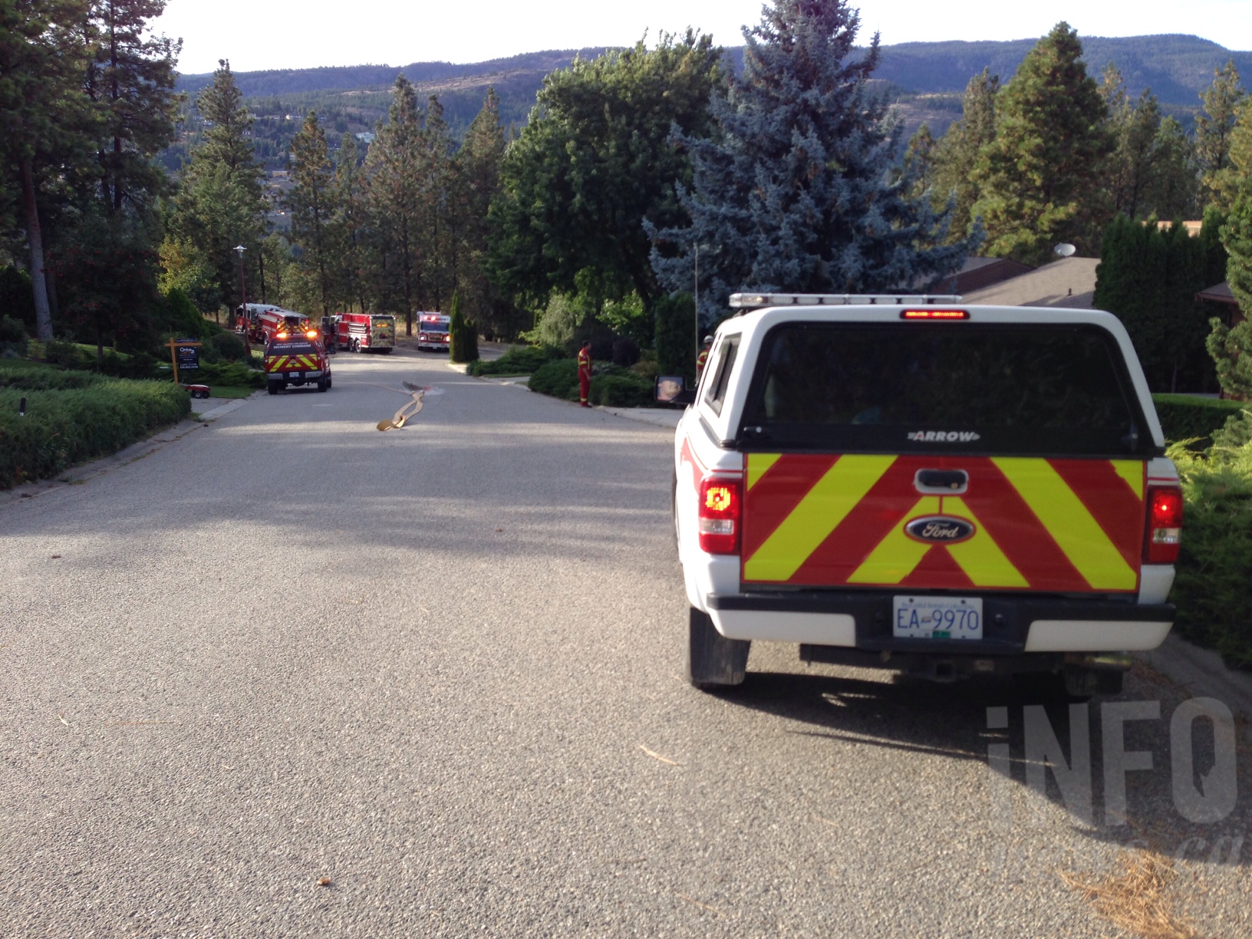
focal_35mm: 33
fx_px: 1194
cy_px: 470
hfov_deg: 55.4
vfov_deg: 42.9
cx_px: 626
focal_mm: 4.12
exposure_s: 1/407
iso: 50
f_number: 2.4
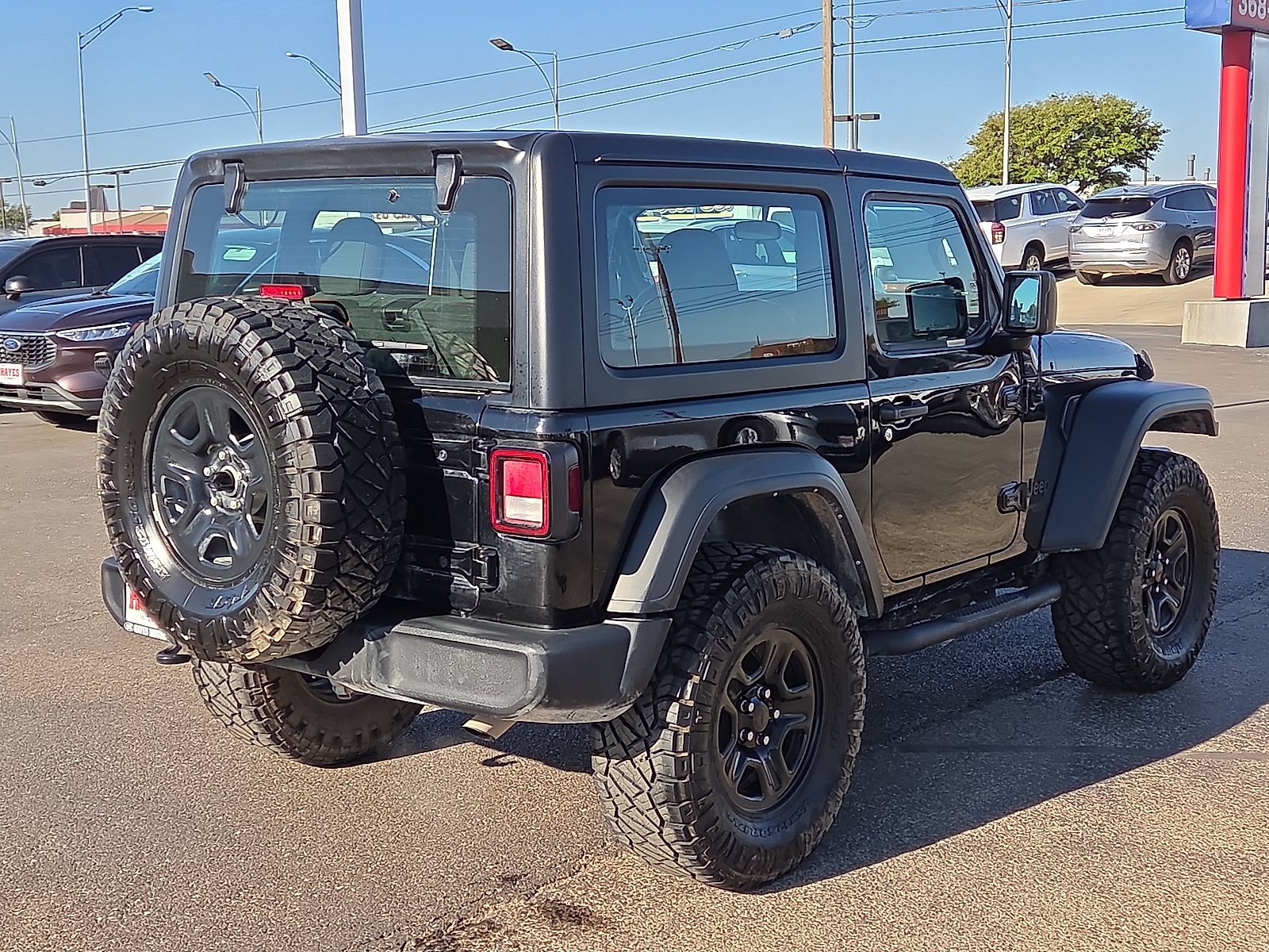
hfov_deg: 40.4
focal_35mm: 47
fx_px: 1723
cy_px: 476
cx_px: 634
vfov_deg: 30.9
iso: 25
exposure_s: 1/1000
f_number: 1.8
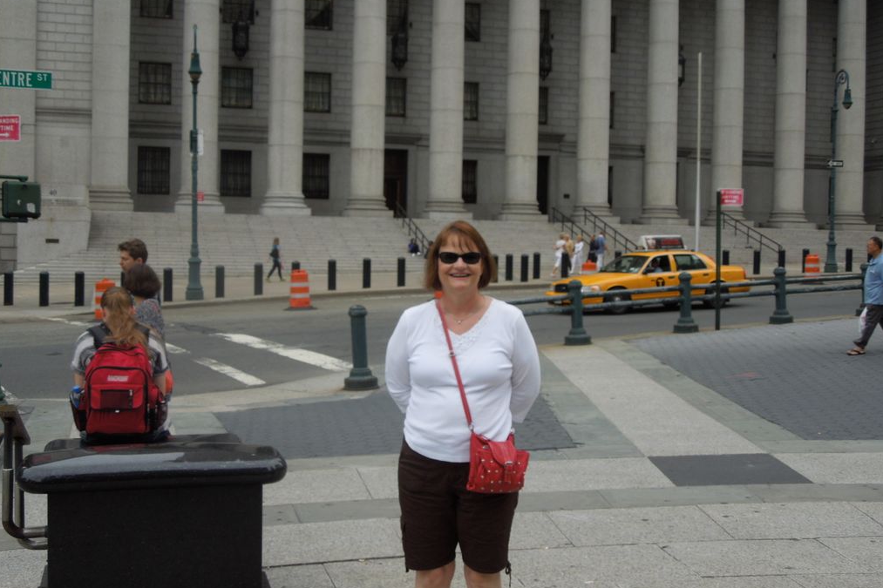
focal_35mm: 41
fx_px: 1005
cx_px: 441
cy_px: 273
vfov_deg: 32.6
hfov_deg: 47.4
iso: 100
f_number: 3.8
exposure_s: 1/250
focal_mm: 7
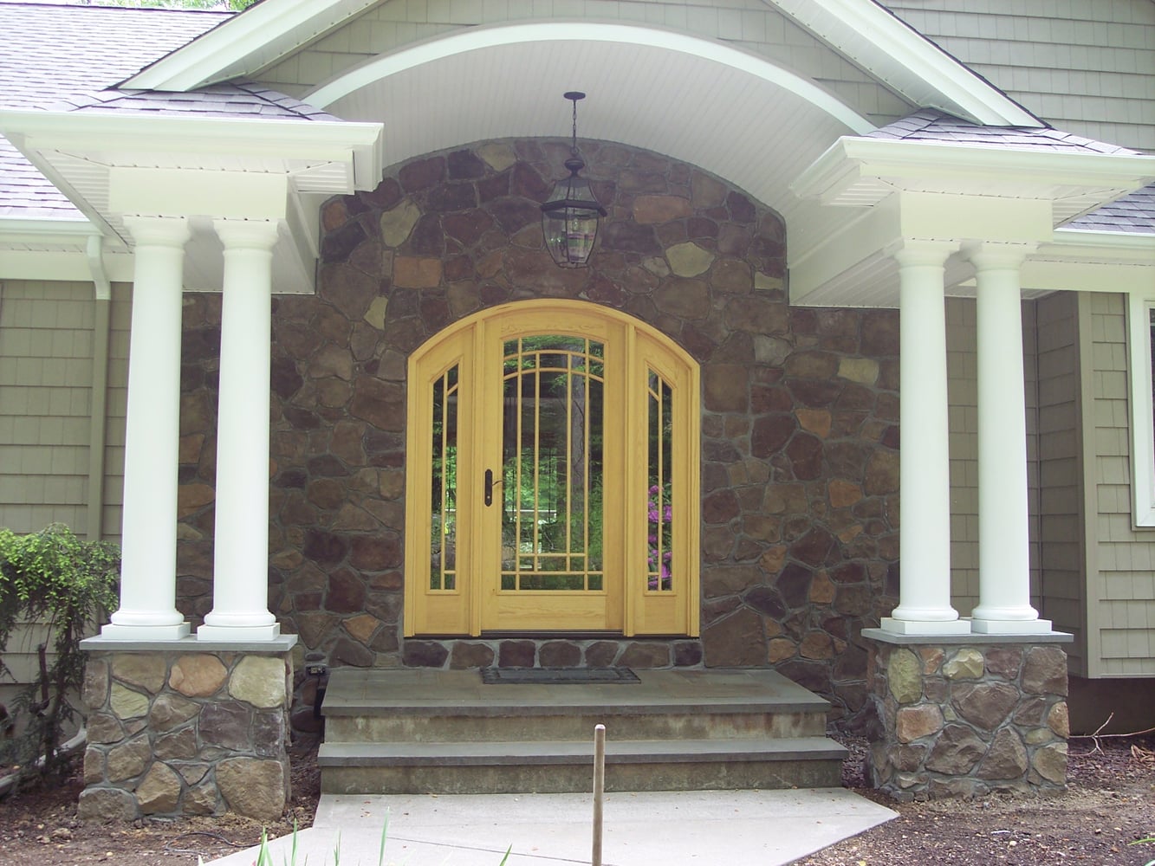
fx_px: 1301
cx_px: 578
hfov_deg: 47.9
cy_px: 433
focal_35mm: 39
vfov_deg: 36.8
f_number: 3.4
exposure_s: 1/90
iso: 100
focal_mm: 8
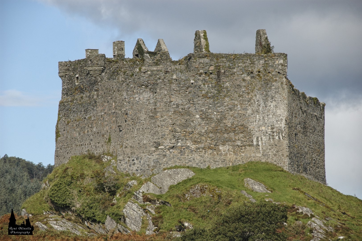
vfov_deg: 7.0
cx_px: 181
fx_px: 1959
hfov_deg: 10.6
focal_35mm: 195
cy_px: 120
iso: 200
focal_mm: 130
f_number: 7.1
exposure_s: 1/800
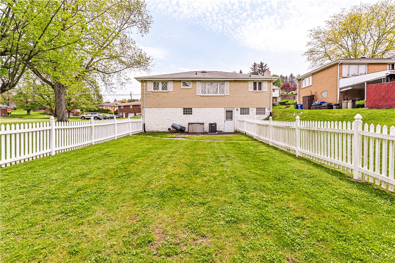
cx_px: 198
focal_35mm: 16
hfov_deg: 95.0
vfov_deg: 72.0
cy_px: 132
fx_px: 181
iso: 100
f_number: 8
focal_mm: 16.5
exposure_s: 1/160
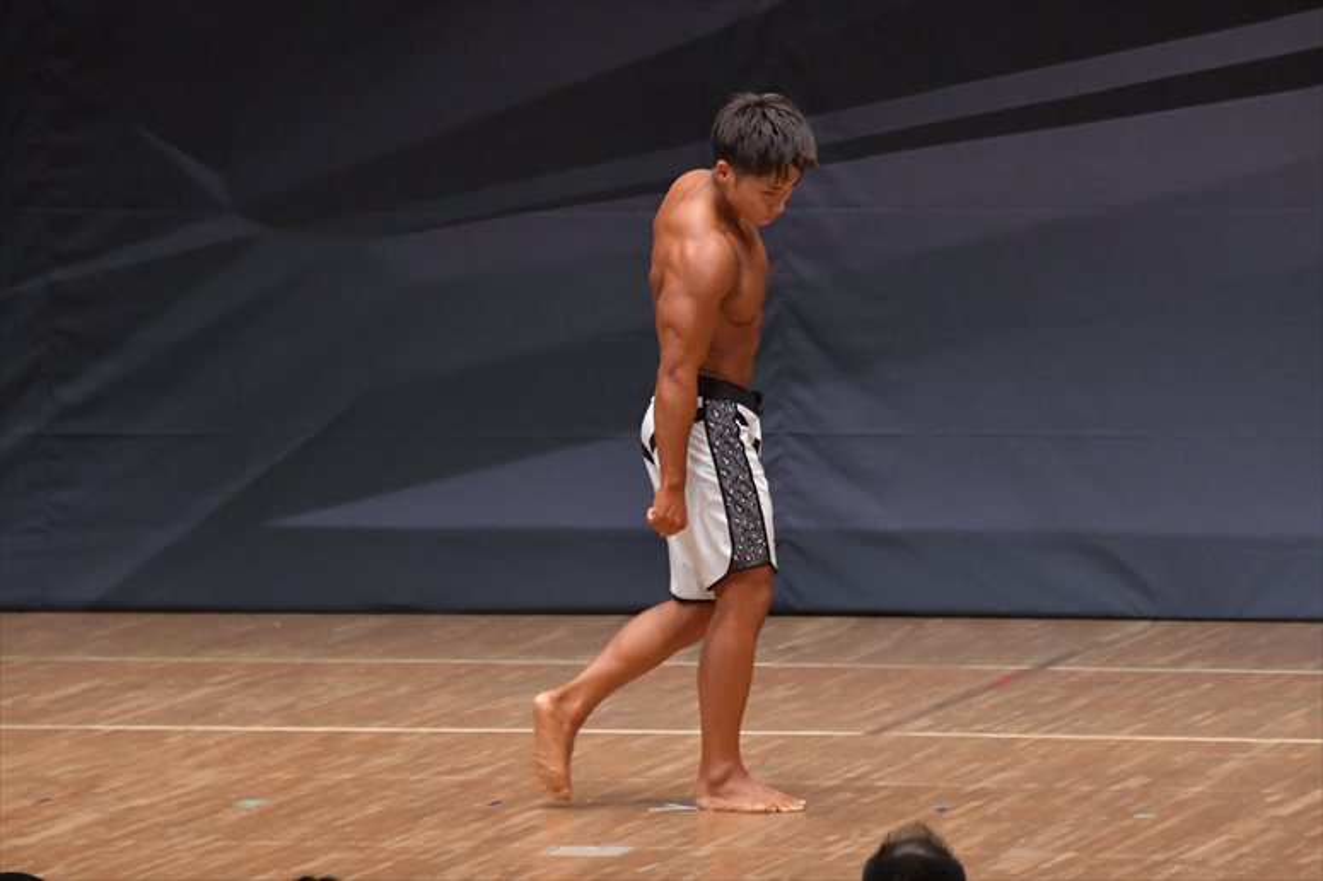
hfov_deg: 6.9
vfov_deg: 4.6
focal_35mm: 300
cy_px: 440
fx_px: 11020
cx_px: 662
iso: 6400
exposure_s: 1/400
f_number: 5.6
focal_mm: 200
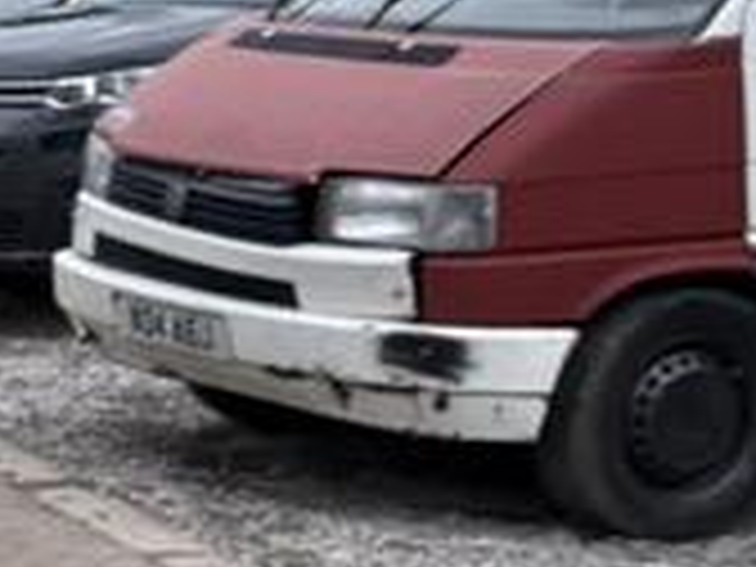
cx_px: -950
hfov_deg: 12.0
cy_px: 320
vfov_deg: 10.7
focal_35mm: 139
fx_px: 3036
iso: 125
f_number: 1.6
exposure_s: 1/63
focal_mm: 5.96
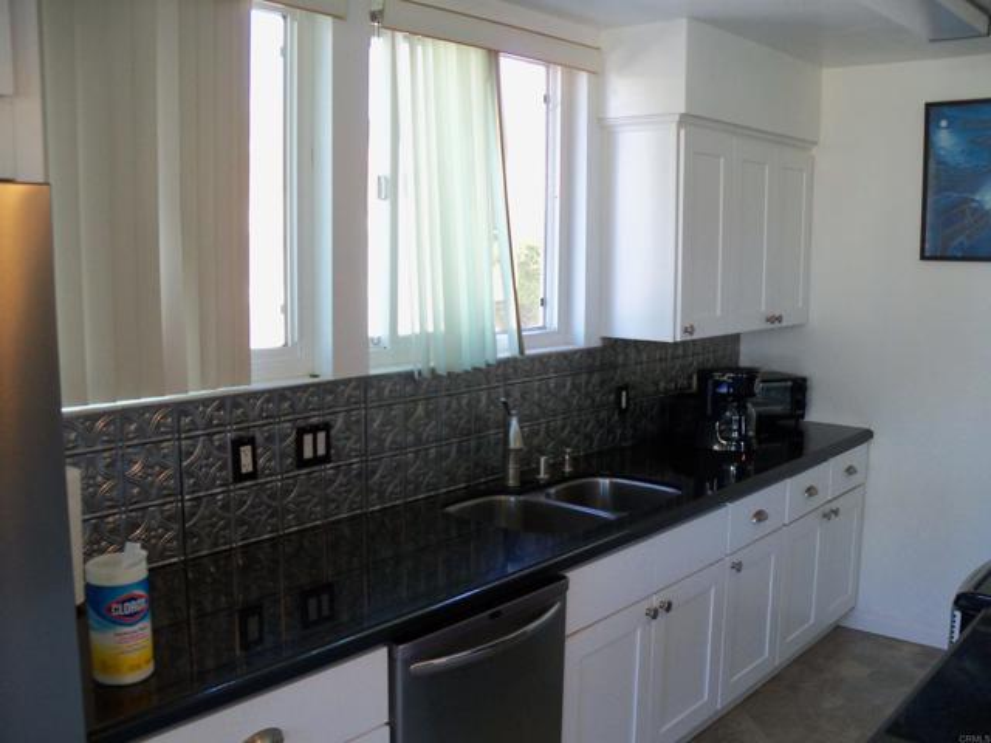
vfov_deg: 40.7
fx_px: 1002
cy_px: 372
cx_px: 496
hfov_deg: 52.6
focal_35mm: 35
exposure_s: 1/30
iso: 160
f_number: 3.5
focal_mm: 6.2
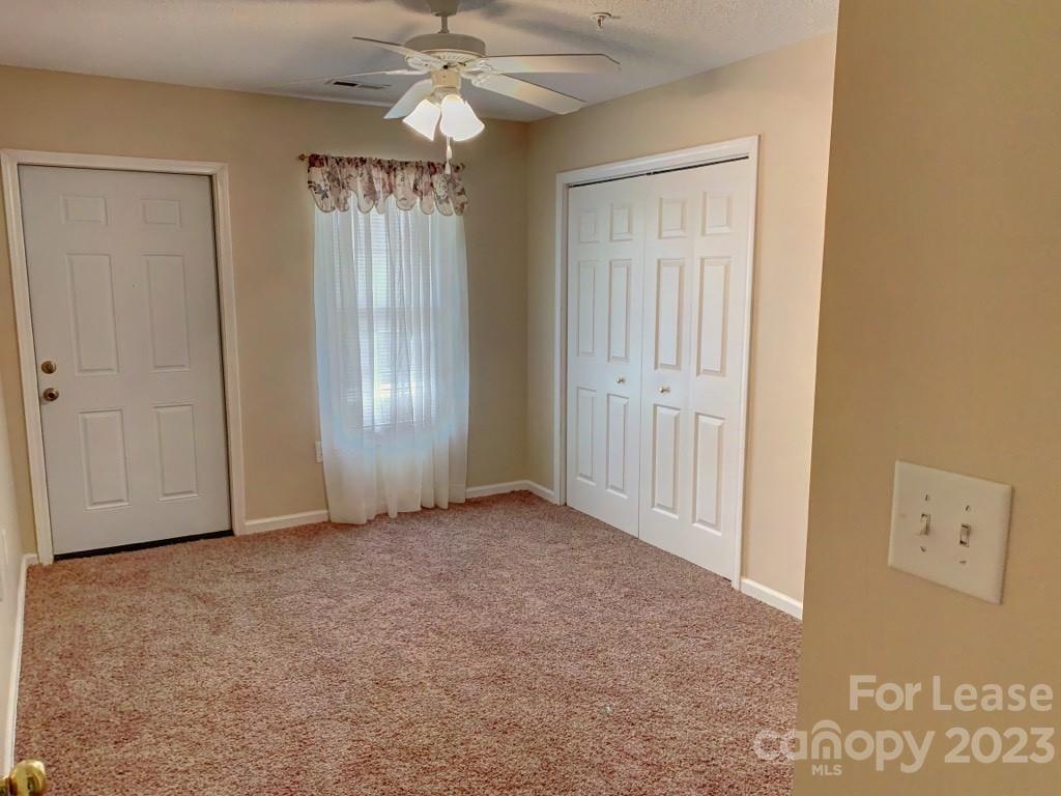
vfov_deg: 53.1
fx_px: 797
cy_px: 398
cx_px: 530
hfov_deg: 67.3
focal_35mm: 26
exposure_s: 1/60
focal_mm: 4.25
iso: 80
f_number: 1.8
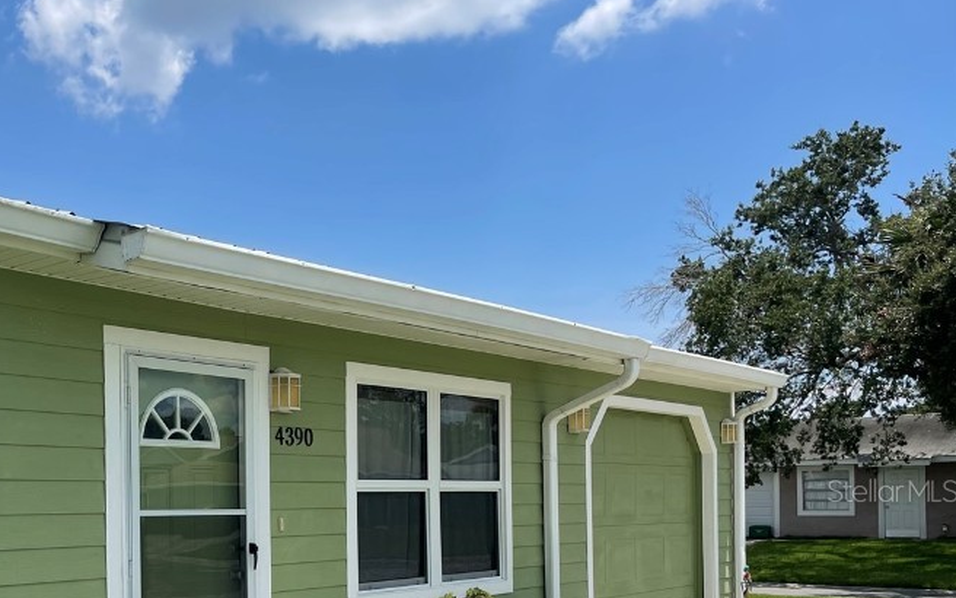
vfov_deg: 29.1
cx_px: 219
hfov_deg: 44.4
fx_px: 1120
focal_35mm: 43
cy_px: 490
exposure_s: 1/4132
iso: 32
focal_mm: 4.2
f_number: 1.6
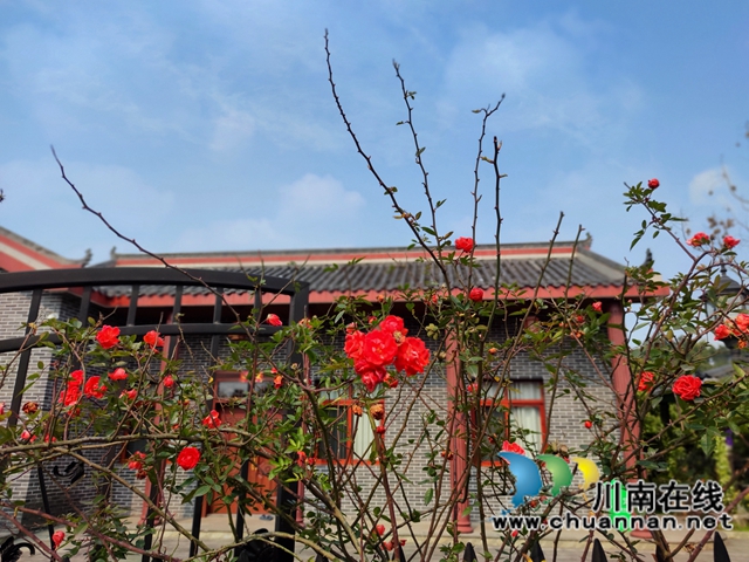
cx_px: 374
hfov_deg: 71.6
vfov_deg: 56.8
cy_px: 281
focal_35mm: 24
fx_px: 519
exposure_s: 1/2256
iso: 50
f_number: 1.69
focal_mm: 6.72
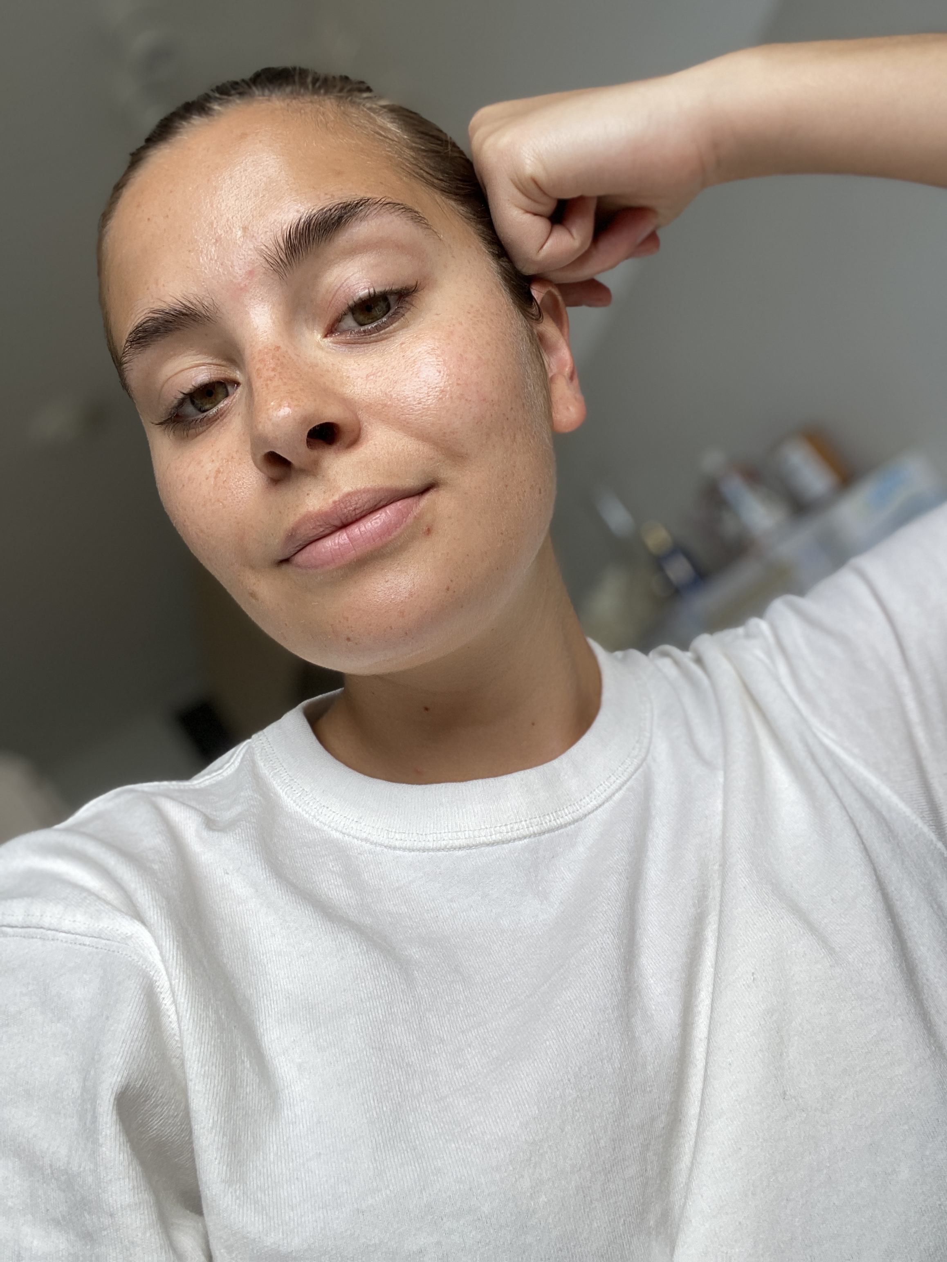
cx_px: 474
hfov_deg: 46.8
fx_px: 1094
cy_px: 631
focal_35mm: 30
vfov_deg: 60.0
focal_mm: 2.71
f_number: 2.2
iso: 40
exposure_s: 1/122
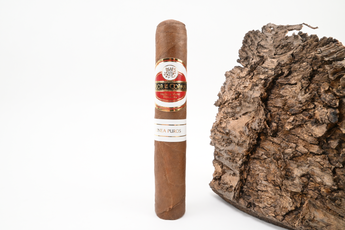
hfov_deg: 73.7
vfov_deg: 53.1
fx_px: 230
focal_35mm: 24
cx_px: 172
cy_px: 115
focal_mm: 16
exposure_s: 1/15
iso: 640
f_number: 22
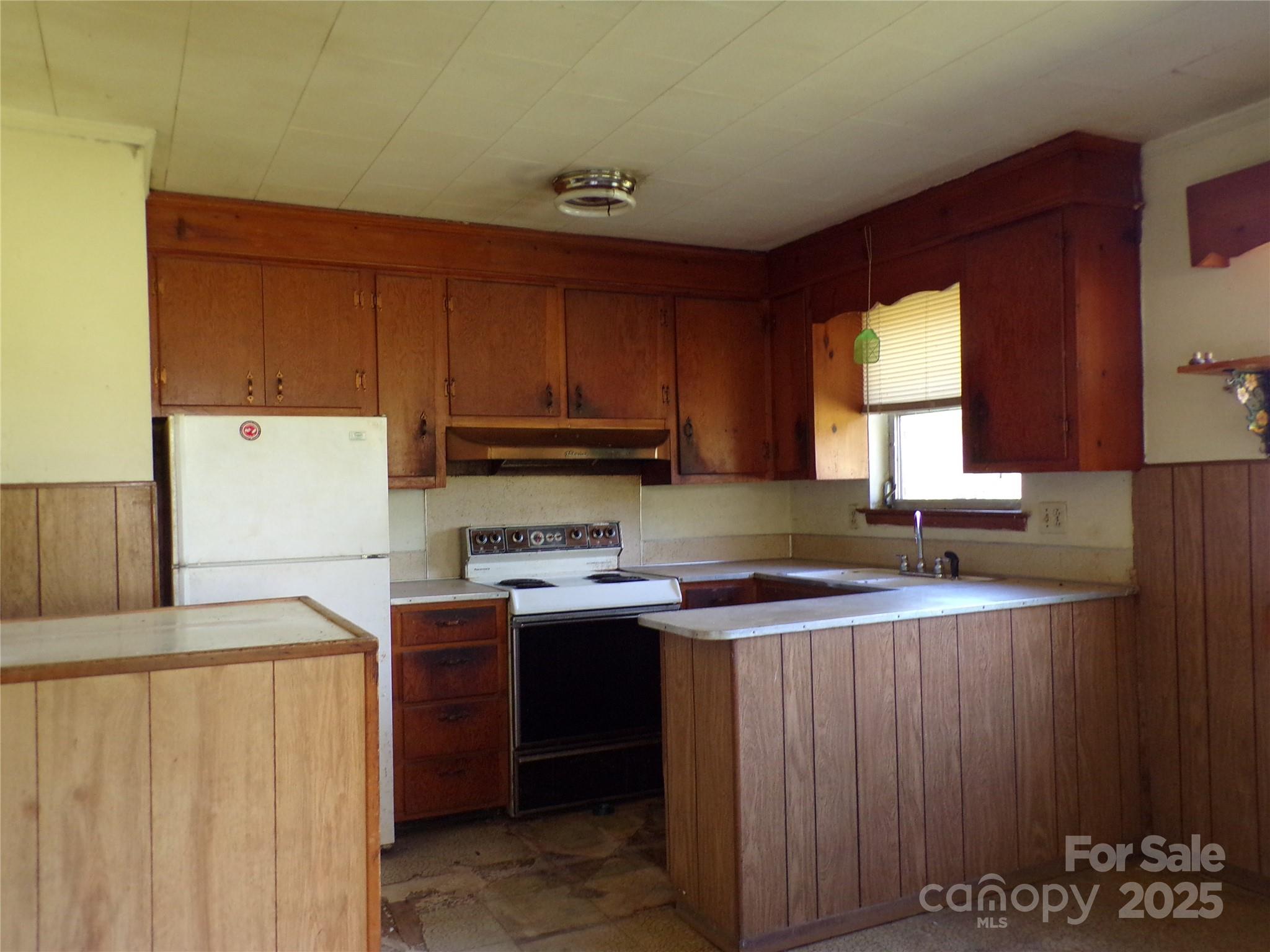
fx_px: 1027
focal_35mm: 28
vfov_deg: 49.7
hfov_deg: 63.4
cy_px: 476
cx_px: 635
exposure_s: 1/25
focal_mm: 5
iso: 200
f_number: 3.1
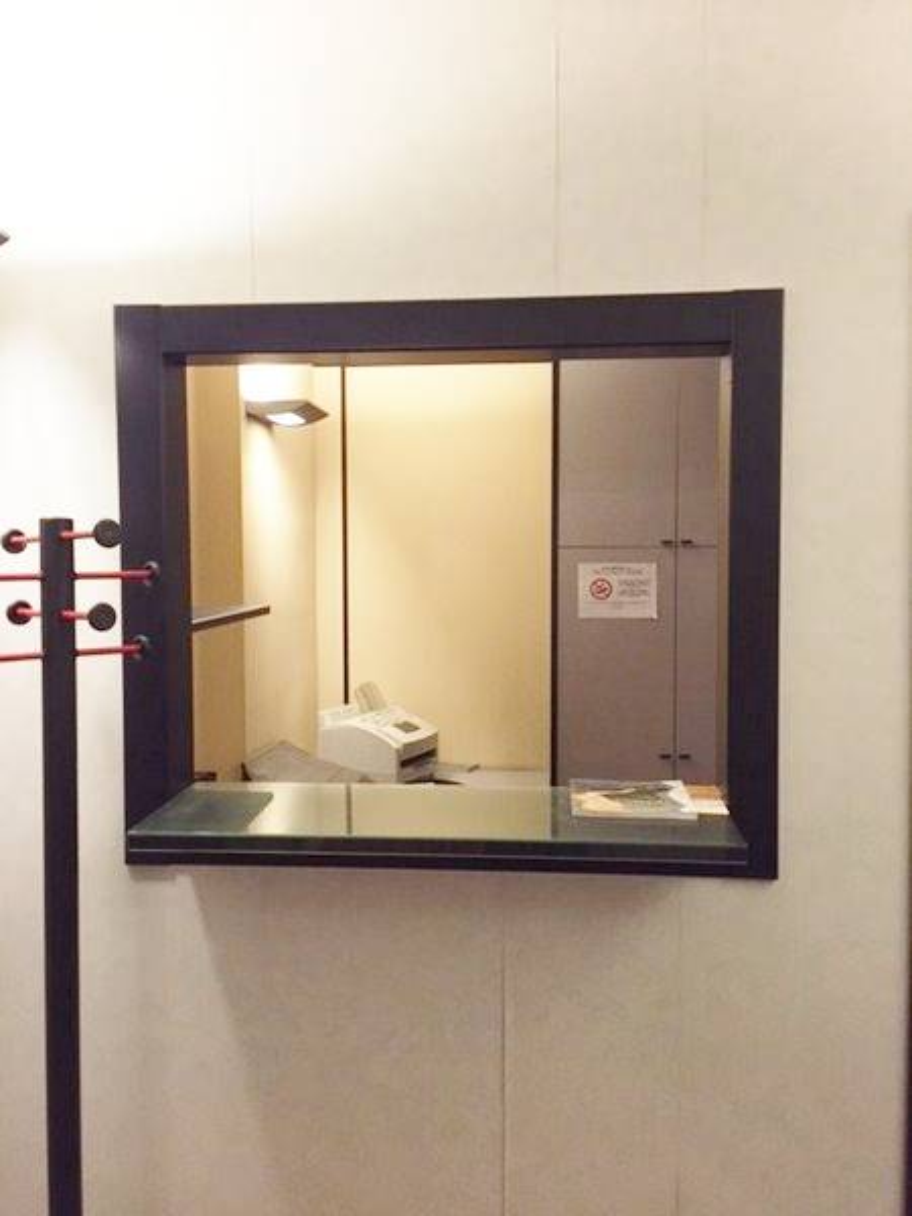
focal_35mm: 29
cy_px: 608
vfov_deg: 61.7
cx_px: 456
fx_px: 1019
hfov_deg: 48.2
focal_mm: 4.15
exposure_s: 1/33
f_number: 2.2
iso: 160
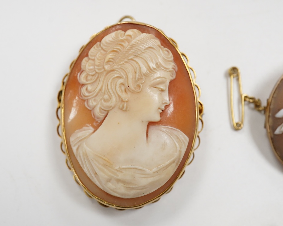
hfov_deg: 36.6
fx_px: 427
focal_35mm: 51
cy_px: 113
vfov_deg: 29.7
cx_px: 124
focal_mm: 30
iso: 2500
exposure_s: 1/200
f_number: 11
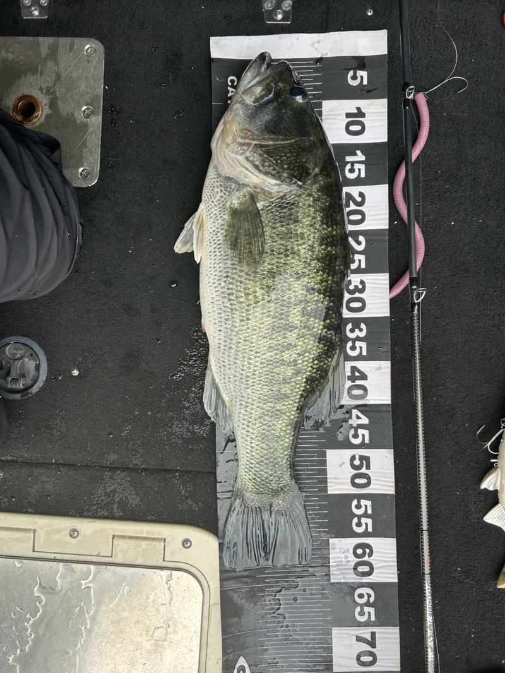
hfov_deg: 53.1
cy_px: 336
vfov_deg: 67.3
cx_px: 252
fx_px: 506
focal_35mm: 26
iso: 50
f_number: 1.5
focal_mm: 5.7
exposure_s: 1/639
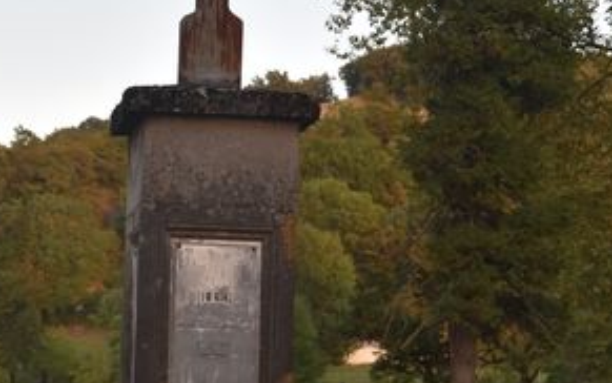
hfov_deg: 14.9
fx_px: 2336
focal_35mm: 140
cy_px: 244
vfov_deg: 9.4
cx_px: 224
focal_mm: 38
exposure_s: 1/125
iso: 400
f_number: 6.3
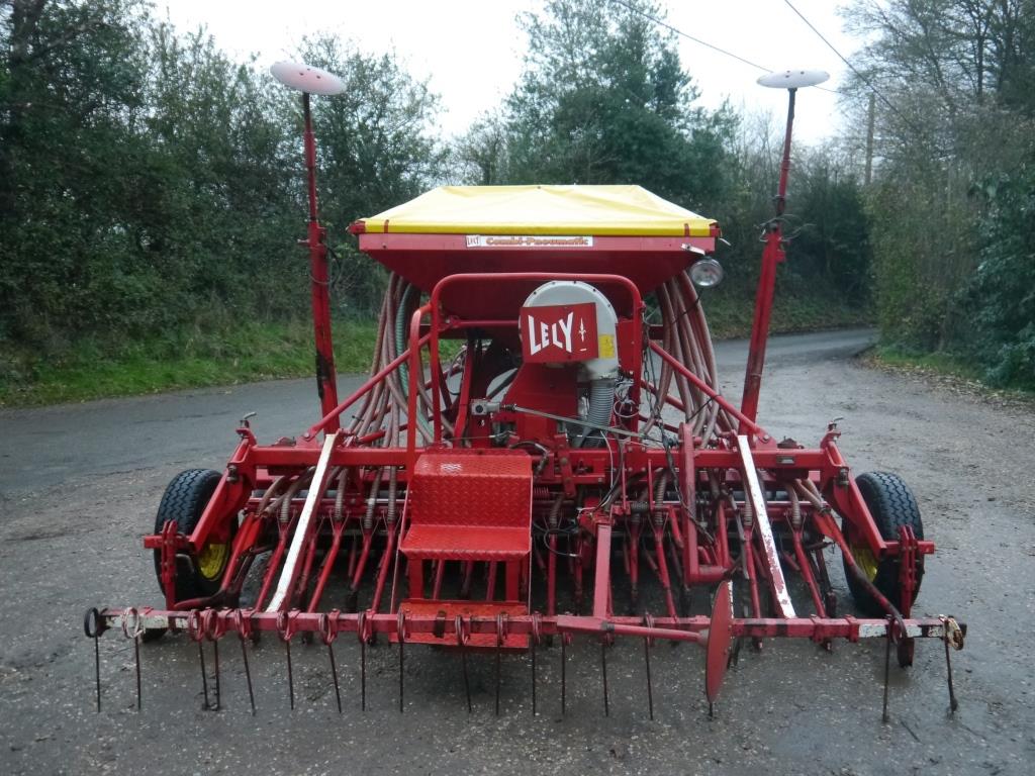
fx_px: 897
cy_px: 388
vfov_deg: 46.8
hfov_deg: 60.0
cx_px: 518
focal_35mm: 30
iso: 1250
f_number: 3.6
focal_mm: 15
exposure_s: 1/60
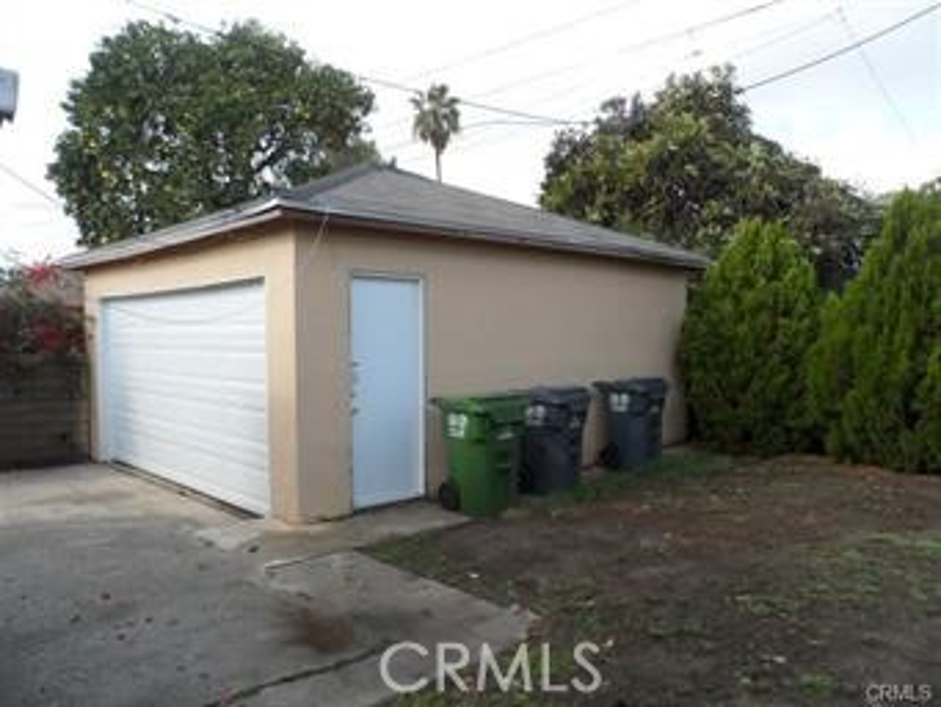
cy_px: 354
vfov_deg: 53.1
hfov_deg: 67.3
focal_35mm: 26
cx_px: 470
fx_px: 707
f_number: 3.3
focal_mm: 4.9
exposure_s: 1/350
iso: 80
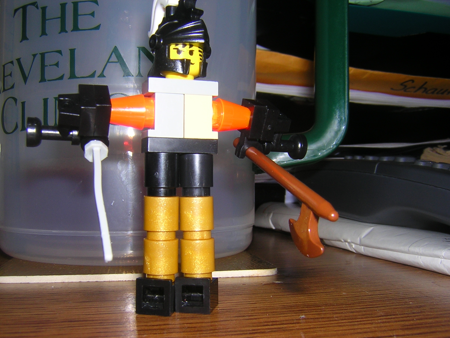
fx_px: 481
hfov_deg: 50.1
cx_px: 222
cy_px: 171
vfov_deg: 38.7
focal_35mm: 37
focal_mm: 4.7
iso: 100
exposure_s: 1/60.1
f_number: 5.2
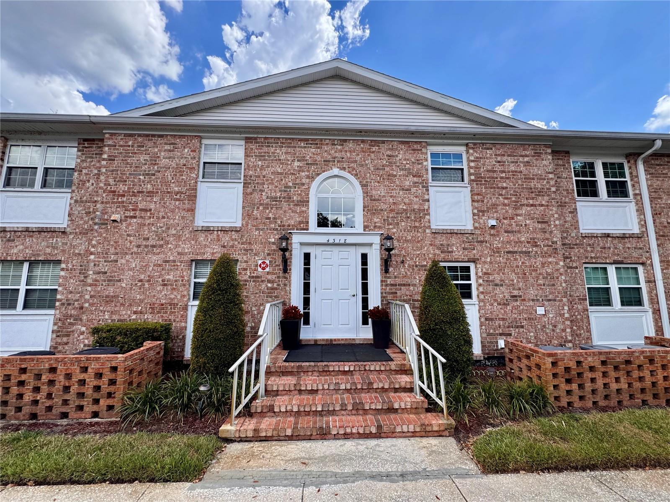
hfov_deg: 102.1
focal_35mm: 14
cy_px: 251
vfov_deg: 85.7
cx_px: 335
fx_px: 271
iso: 50
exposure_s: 1/756
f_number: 2.2
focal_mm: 2.22
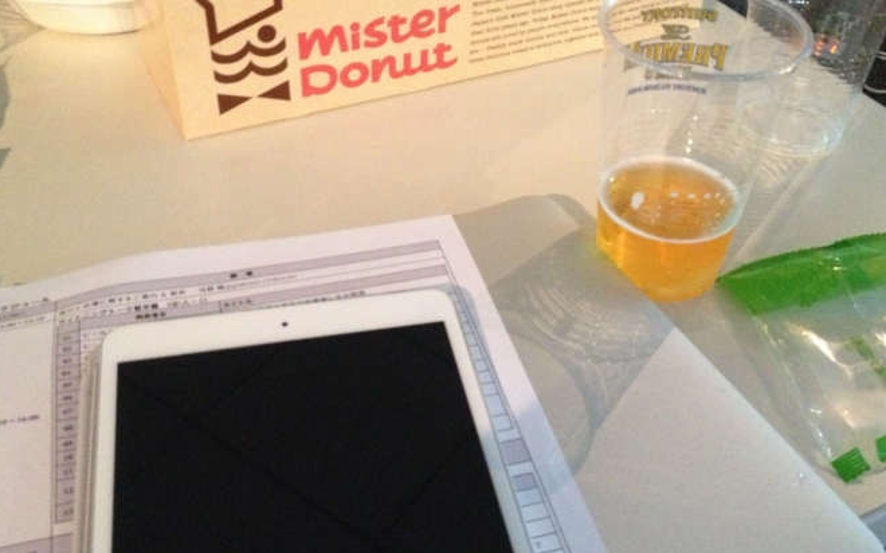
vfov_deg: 28.6
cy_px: 252
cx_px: 467
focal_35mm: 45
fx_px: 1086
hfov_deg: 44.4
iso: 640
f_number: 2.4
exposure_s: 1/15
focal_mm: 4.28
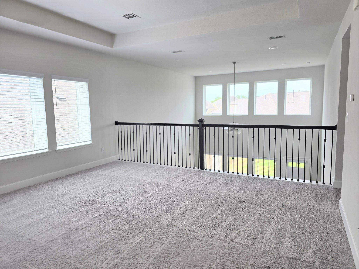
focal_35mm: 23
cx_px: 180
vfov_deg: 58.9
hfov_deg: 73.9
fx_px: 239
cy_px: 134
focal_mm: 6.3
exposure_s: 1/120
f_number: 1.7
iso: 12
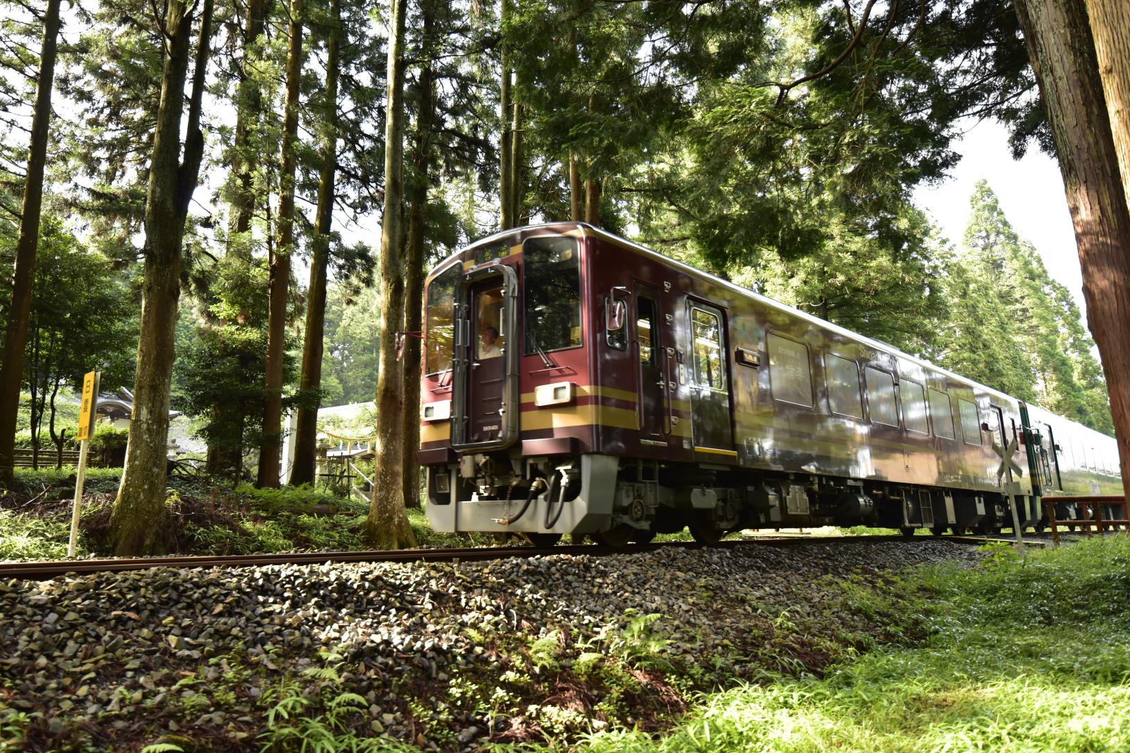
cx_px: 506
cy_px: 329
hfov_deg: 69.2
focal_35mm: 26
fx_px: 816
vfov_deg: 49.4
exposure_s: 1/640
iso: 800
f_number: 2.8
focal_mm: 22
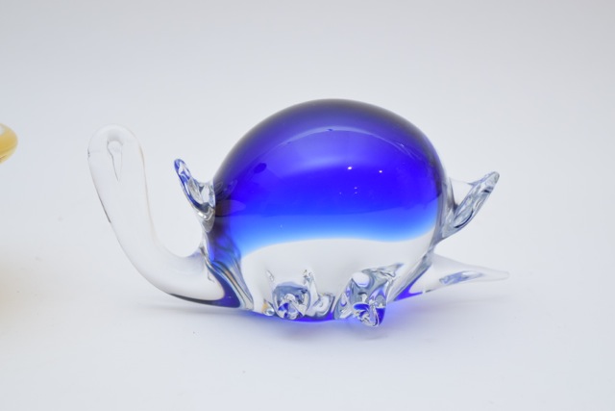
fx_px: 1410
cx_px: 308
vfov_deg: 16.6
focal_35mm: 82
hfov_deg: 24.6
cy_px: 206
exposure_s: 1/125
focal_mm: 55
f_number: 5.6
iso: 800
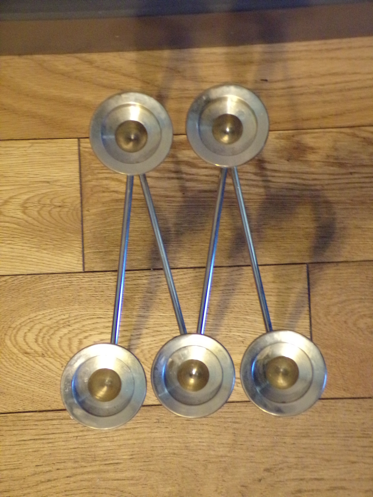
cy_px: 248
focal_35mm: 74
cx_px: 186
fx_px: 1063
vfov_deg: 26.3
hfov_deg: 19.9
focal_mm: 13.3
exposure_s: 1/18
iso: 800
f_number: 3.9
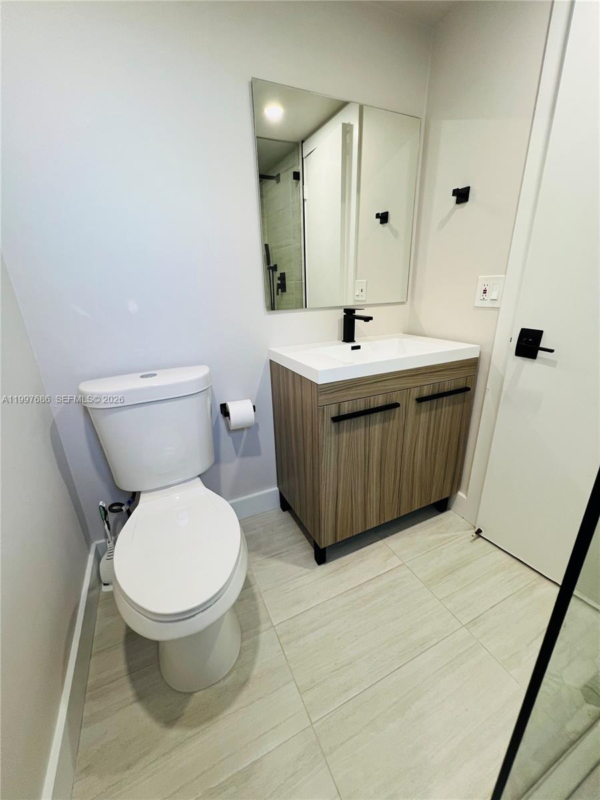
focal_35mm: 13
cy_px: 400
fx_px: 300
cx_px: 300
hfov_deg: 89.9
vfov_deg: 106.2
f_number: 1.8
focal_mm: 1.57
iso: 200
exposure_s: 1/120
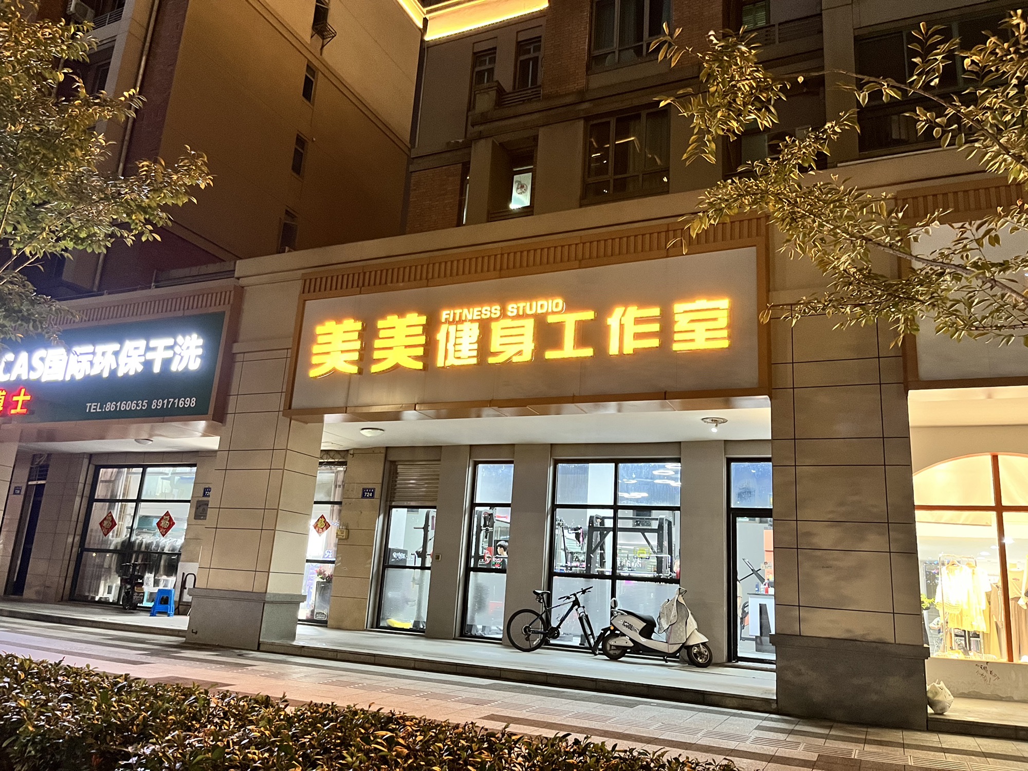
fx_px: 772
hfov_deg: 67.3
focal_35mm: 26
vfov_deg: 53.1
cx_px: 514
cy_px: 386
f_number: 1.6
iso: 400
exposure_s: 1/33
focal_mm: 5.1
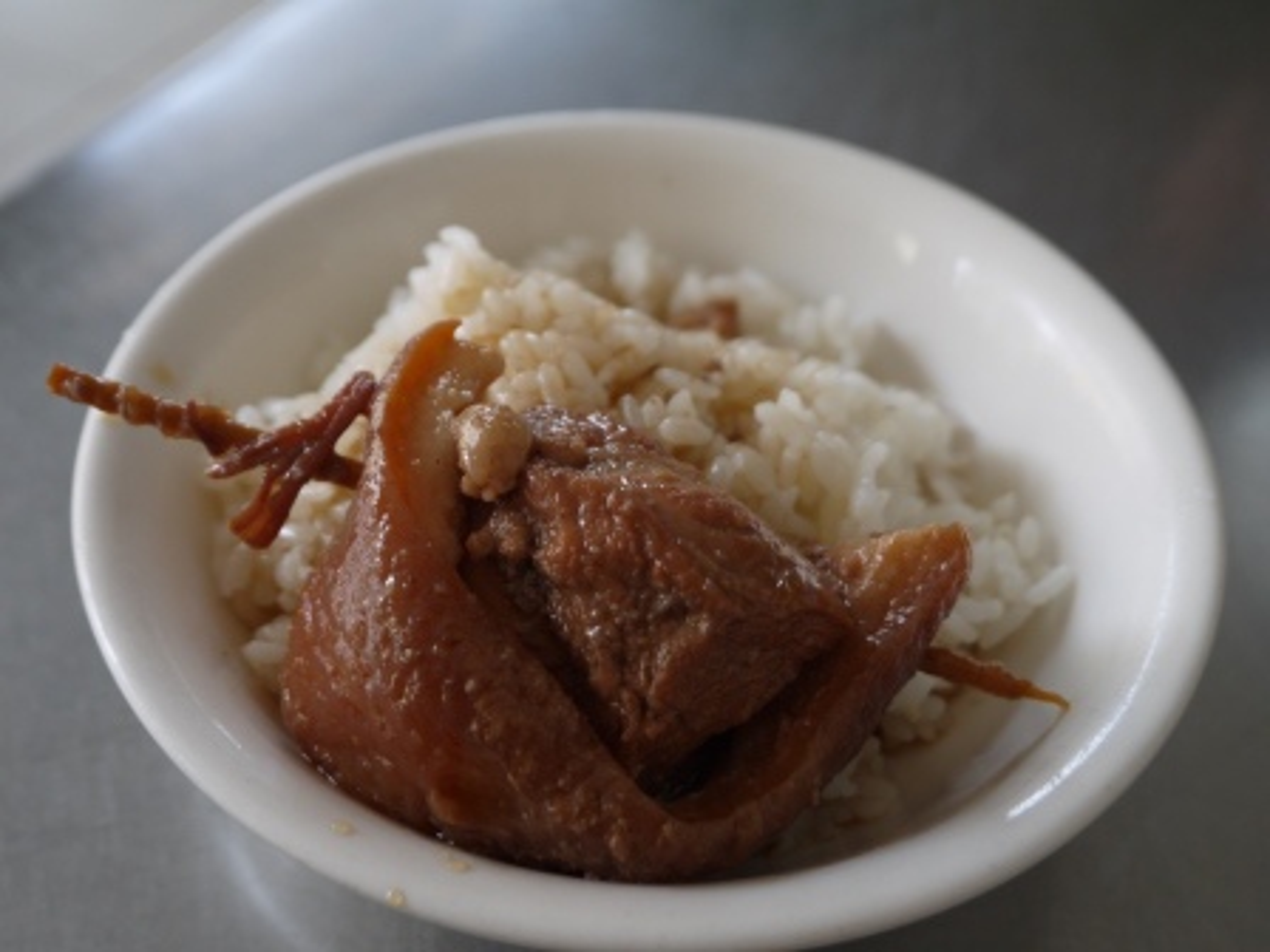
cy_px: 476
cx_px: 635
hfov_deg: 49.0
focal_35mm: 38
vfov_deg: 37.7
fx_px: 1394
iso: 160
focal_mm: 19
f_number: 4.3
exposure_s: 1/80
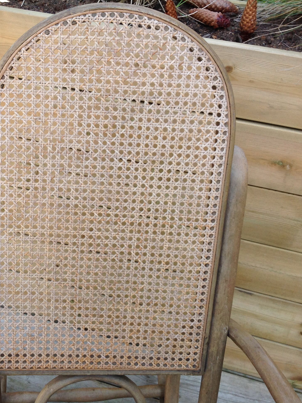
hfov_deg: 30.4
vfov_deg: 40.4
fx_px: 547
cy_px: 201
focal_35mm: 47
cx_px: 75
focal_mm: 4.28
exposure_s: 1/420
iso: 50
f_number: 2.4
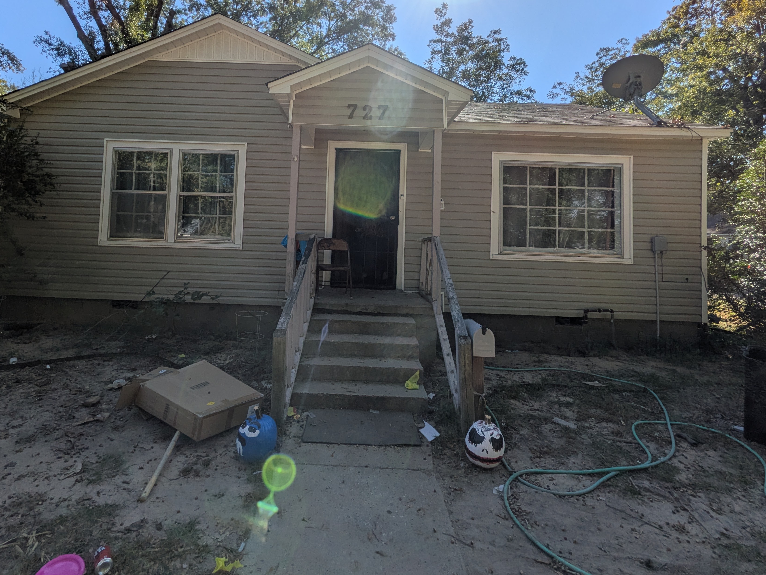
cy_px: 230
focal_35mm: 17
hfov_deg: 90.9
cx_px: 355
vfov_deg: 73.9
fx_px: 376
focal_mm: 1.85
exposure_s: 1/3205
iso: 49
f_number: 2.2
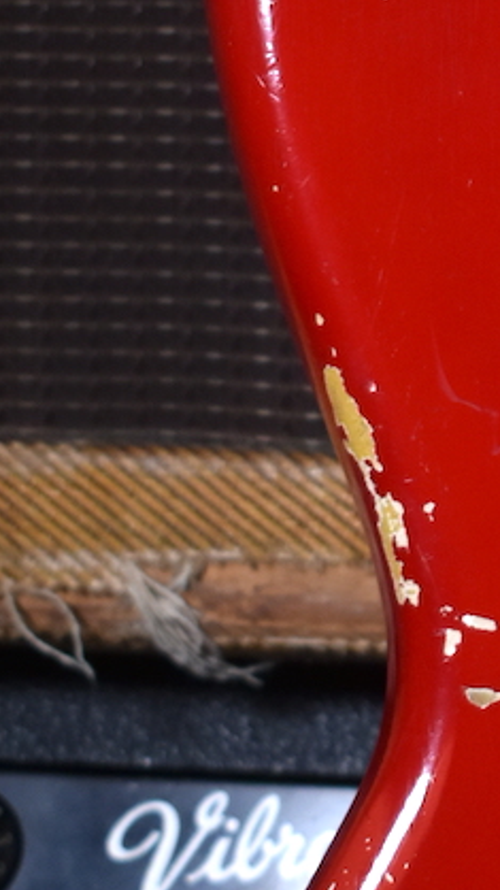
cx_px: 991
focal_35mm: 175
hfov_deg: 6.7
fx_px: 4124
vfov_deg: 12.3
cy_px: 475
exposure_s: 1/250
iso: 720
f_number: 4.2
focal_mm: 31
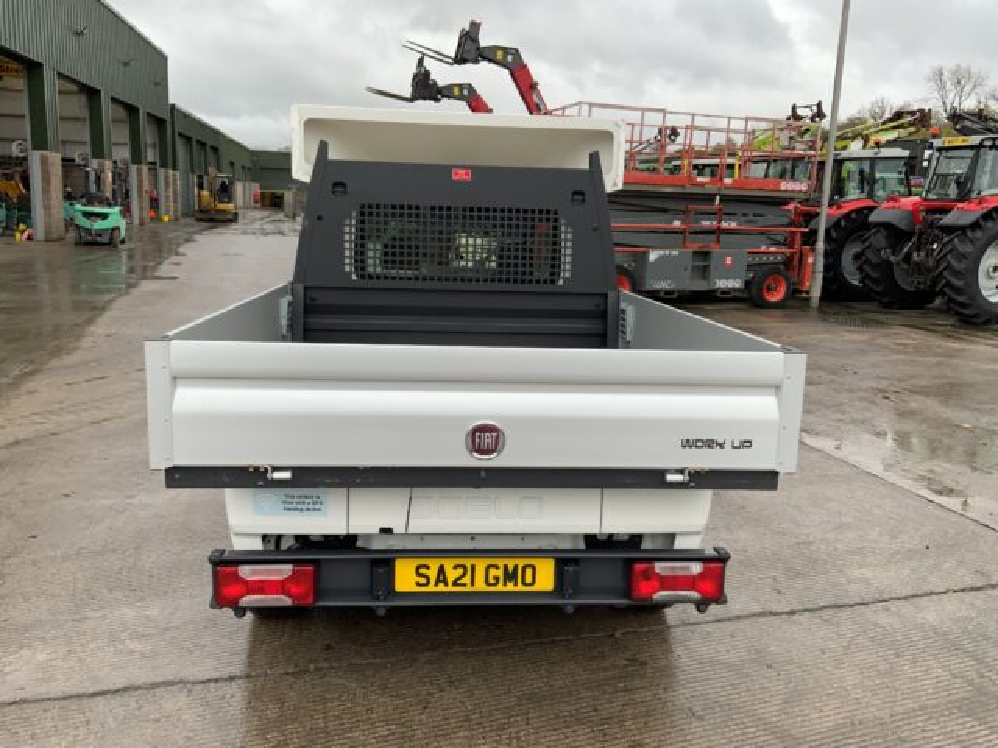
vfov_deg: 48.2
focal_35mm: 29
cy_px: 374
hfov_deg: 61.7
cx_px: 499
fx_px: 836
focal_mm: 3
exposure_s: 1/264
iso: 16
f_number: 1.8
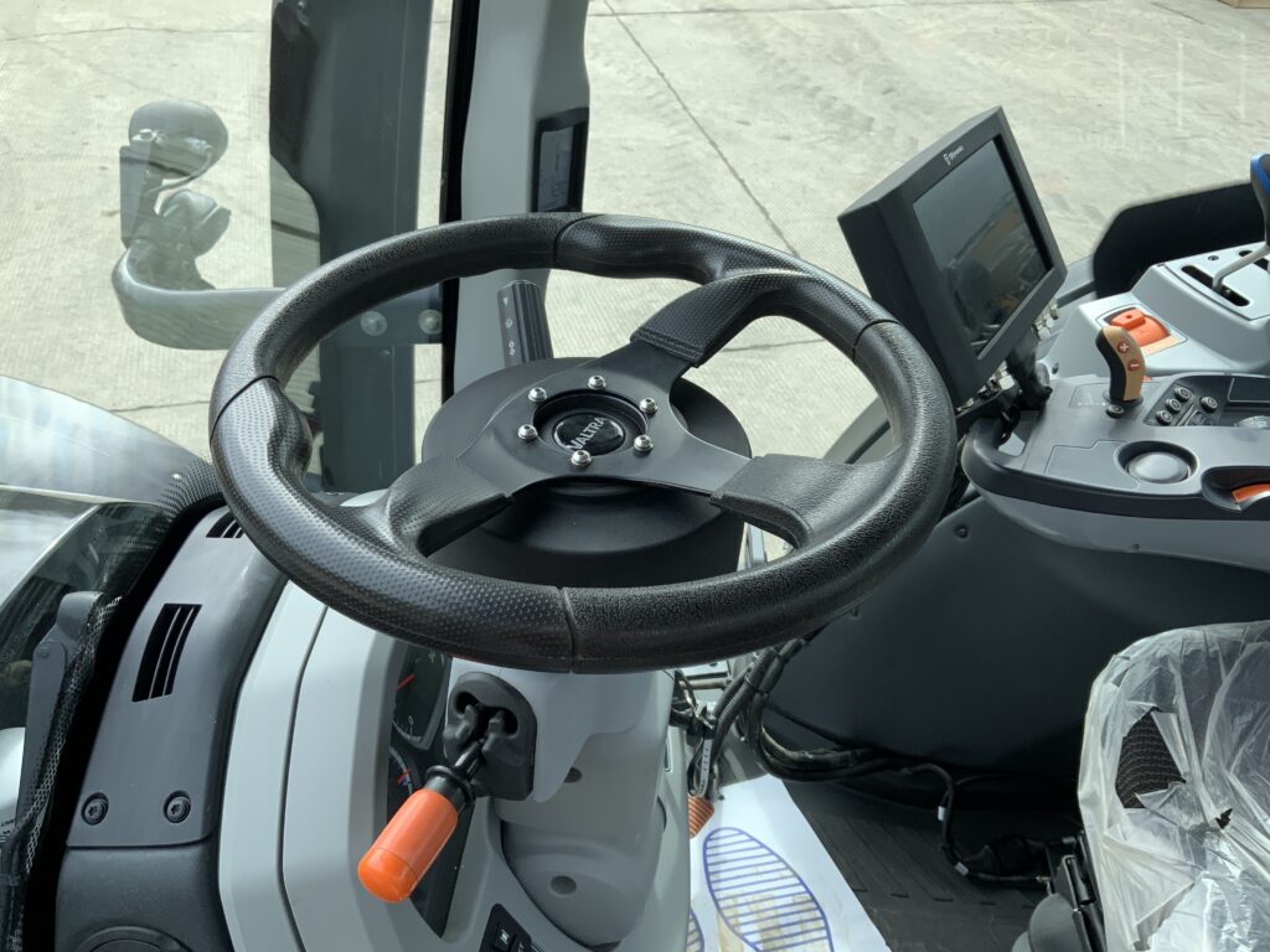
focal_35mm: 29
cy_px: 476
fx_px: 1064
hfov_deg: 61.7
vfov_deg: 48.2
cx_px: 635
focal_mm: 3
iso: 16
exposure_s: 1/500
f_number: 1.8
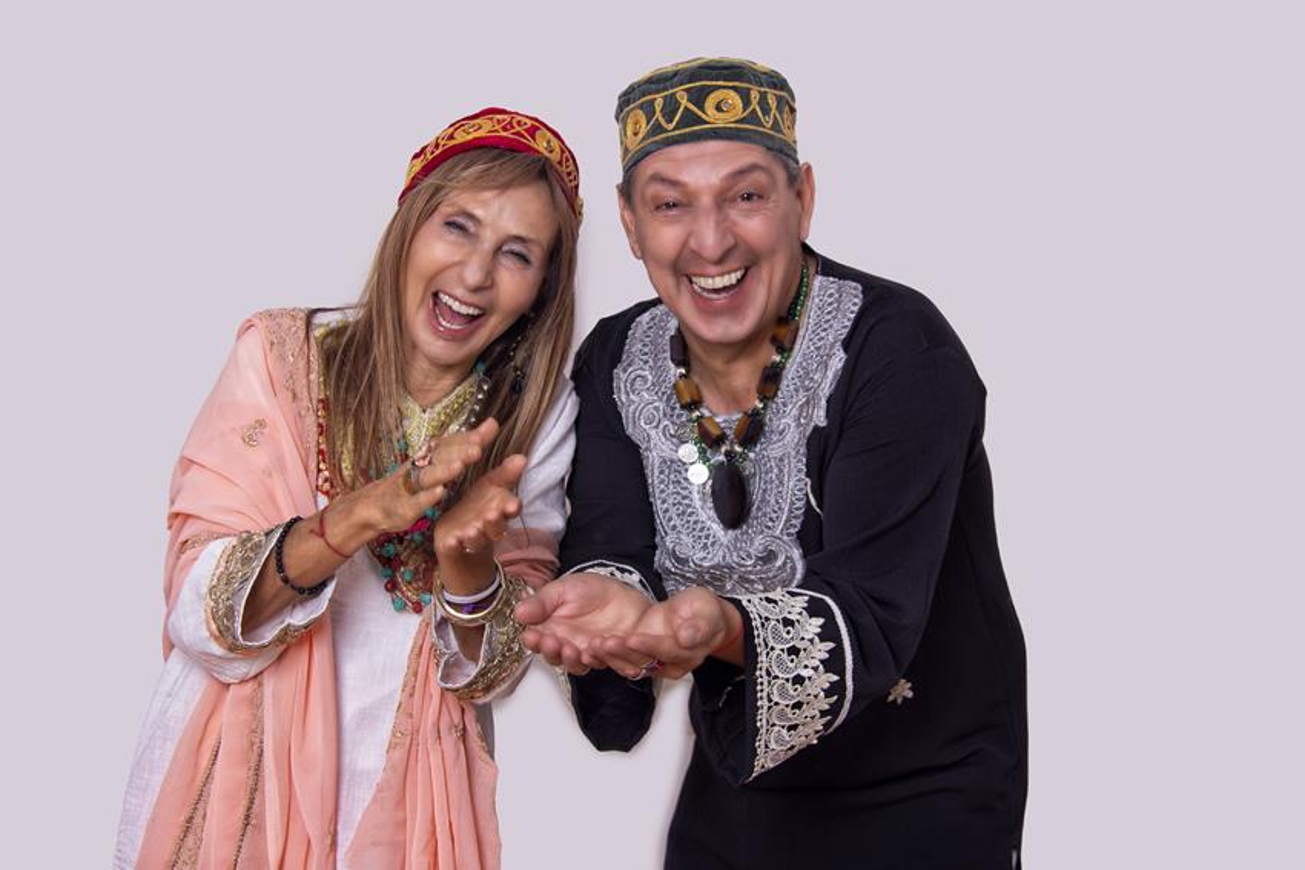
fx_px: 2610
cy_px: 435
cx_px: 652
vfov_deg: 18.9
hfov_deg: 28.1
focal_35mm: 72
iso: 125
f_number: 6.3
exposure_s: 1/160
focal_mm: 48
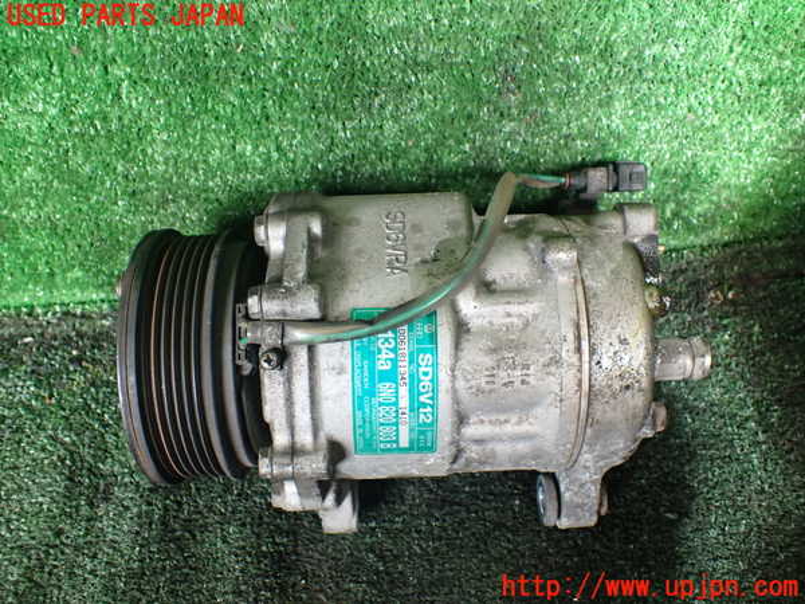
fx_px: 698
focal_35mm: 30
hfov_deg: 60.0
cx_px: 402
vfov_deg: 46.8
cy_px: 302
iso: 250
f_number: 2.3
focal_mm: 5.4
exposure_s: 1/125
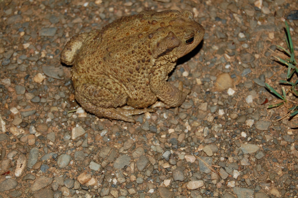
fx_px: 682
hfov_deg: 24.6
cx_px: 149
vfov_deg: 16.5
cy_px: 99
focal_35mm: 82
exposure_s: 1/60
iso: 400
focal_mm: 55
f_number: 5.6
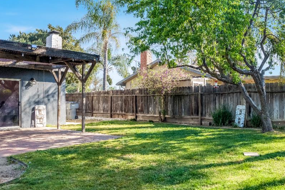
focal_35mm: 30
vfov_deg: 43.6
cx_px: 182
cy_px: 99
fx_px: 237
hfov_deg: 60.9
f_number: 7.1
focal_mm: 16
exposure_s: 1/320
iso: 640
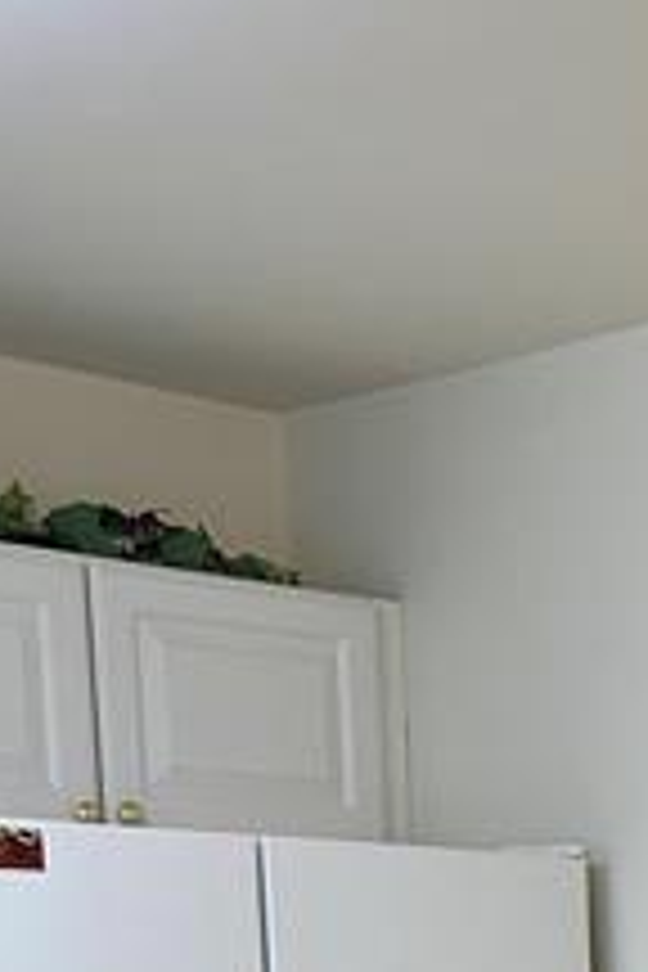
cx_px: 1130
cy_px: 1539
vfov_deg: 18.4
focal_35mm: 96
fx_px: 2592
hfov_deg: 13.0
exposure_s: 1/120
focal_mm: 5.7
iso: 125
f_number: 1.5
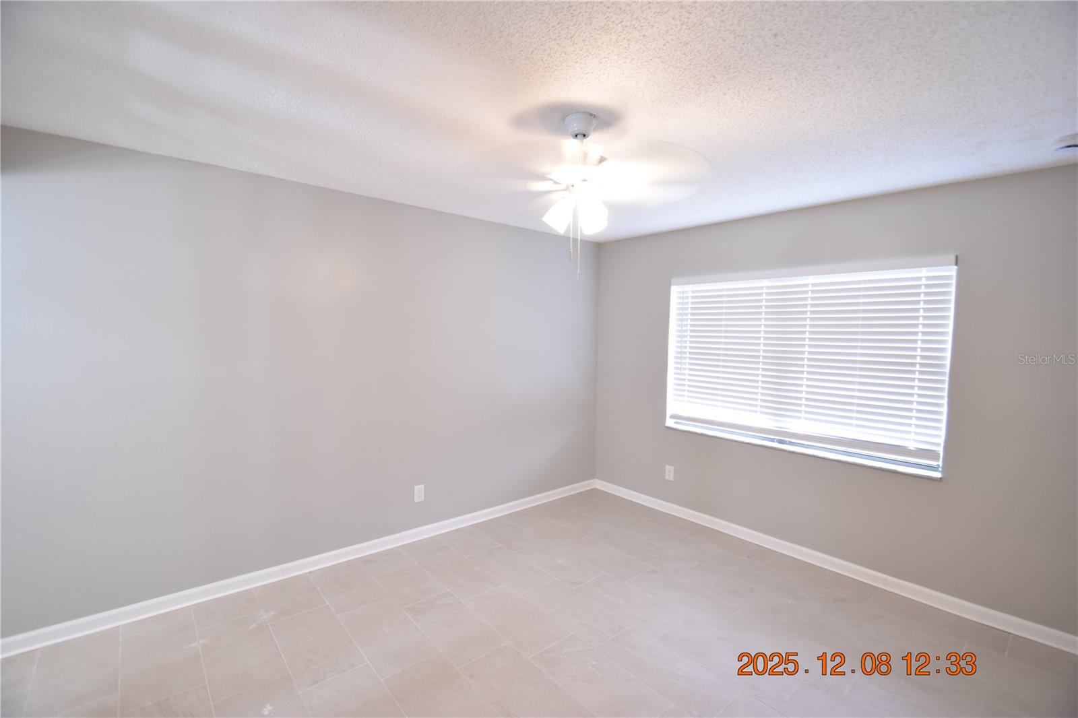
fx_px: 449
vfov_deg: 77.3
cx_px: 539
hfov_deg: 100.4
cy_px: 359
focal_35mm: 15
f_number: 3.5
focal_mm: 10
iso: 800
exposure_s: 1/30
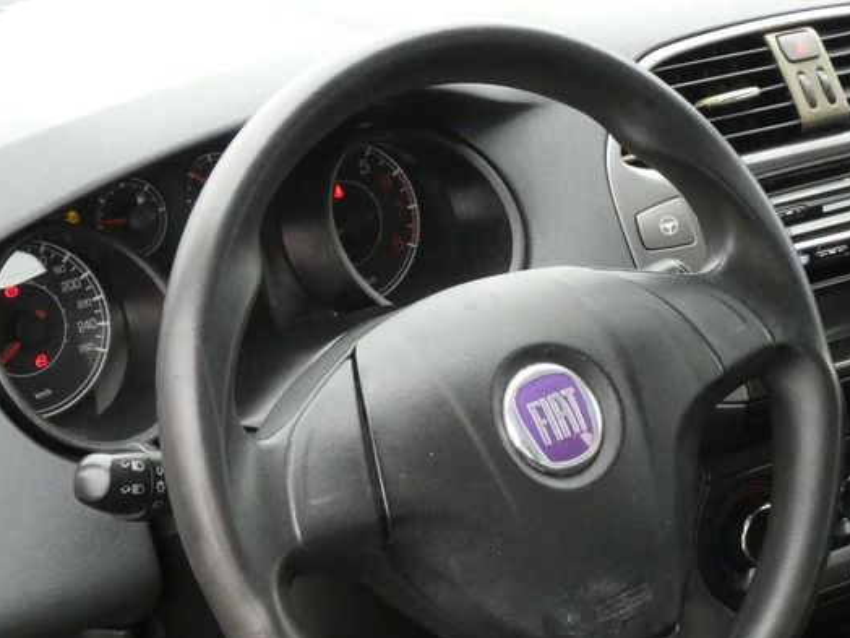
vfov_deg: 17.5
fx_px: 2063
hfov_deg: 23.2
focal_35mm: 84
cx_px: 529
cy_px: 453
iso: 800
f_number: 5
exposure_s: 1/80
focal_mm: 7.8
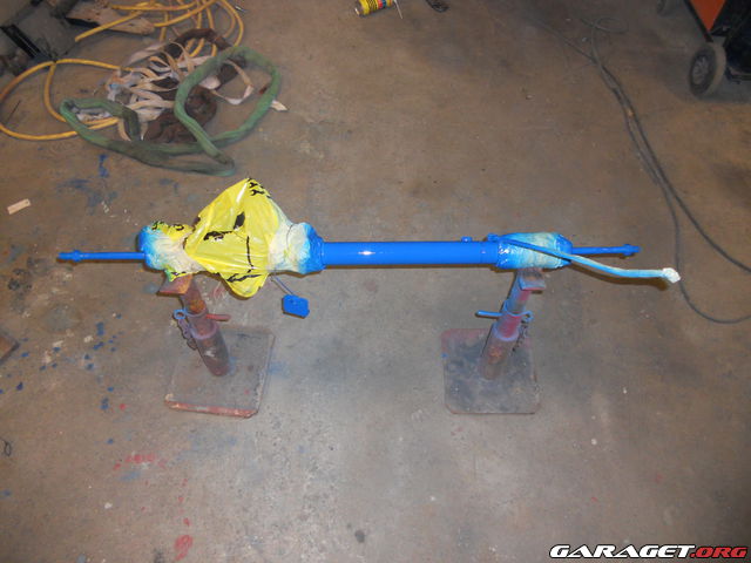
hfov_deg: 65.3
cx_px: 376
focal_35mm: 27
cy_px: 282
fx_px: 586
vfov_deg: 51.4
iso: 200
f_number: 3.2
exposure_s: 1/25
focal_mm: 4.9
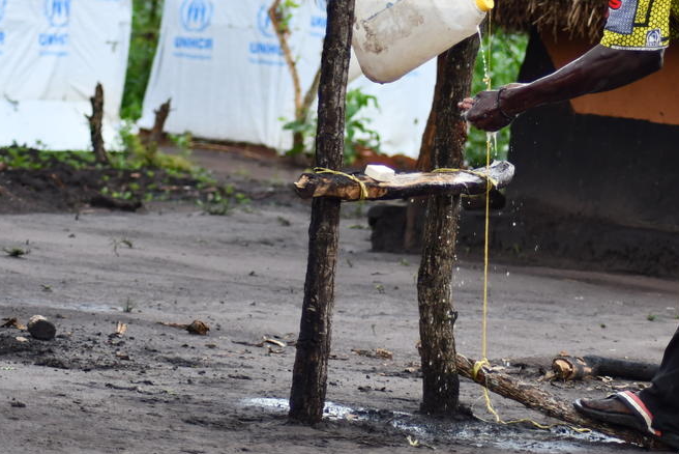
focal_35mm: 192
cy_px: 133
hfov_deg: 10.7
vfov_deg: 7.2
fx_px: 3623
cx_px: 468
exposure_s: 1/500
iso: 800
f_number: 4
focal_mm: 70
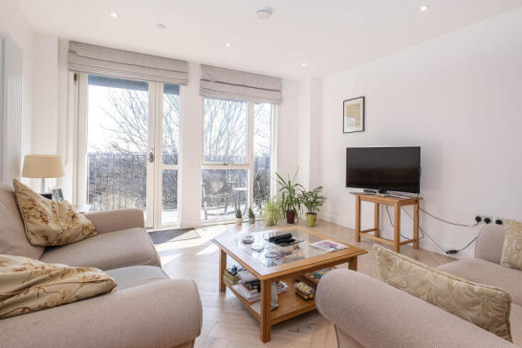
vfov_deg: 67.3
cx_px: 286
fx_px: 261
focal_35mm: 18
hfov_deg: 89.7
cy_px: 159
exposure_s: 1/200
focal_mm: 10
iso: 400
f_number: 5.6
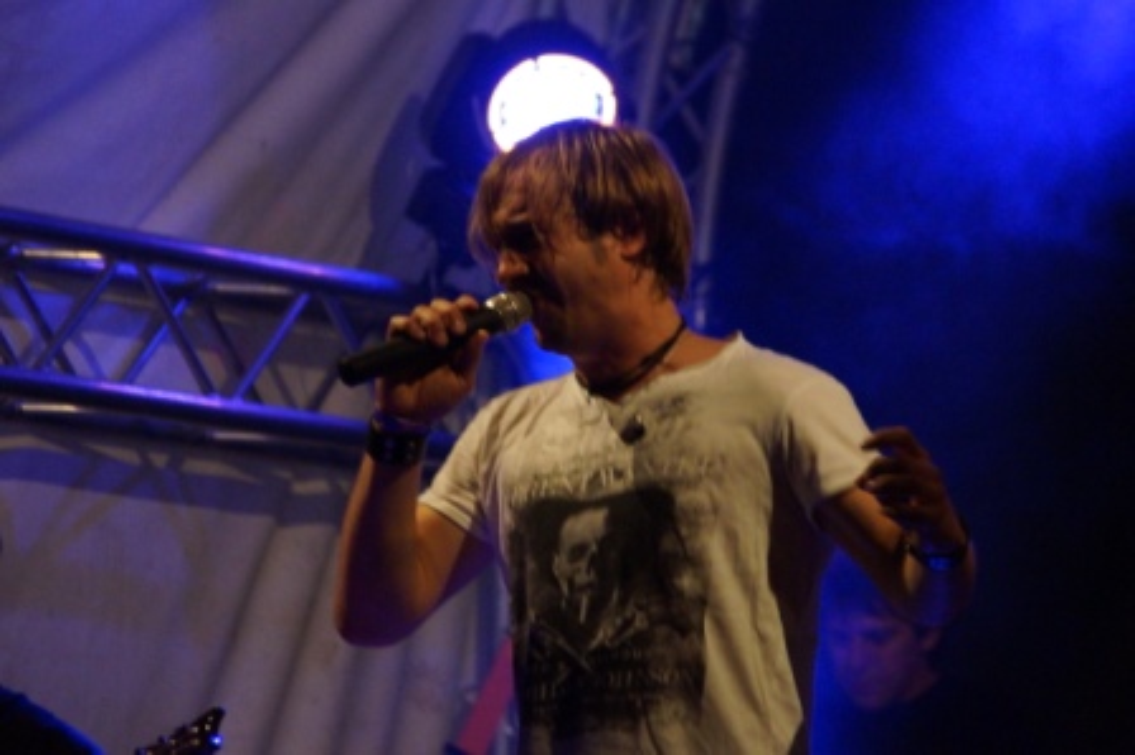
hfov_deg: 7.6
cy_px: 378
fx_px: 8506
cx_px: 568
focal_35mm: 270
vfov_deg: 5.1
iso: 3200
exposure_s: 1/40
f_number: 6.3
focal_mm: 180
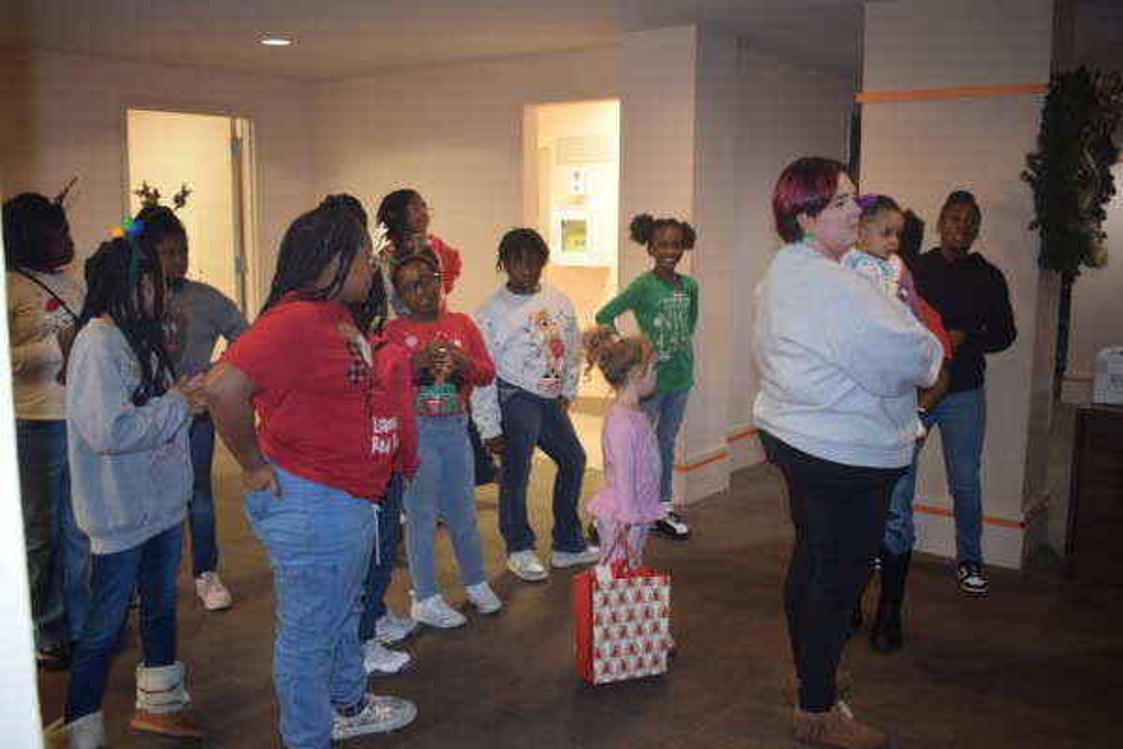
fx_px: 1029
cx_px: 562
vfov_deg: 40.0
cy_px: 374
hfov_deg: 57.2
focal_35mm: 33
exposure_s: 1/60
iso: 900
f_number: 3.8
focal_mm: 22
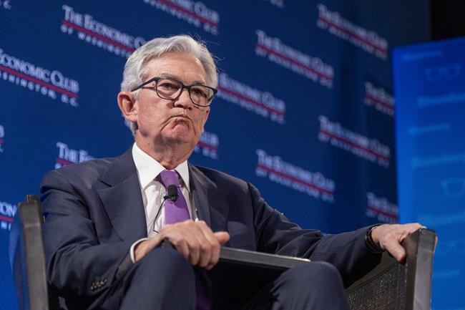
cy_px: 155
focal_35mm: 125
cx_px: 232
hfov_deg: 16.4
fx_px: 1614
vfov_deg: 11.0
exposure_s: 1/640
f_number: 4
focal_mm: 125
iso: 2000
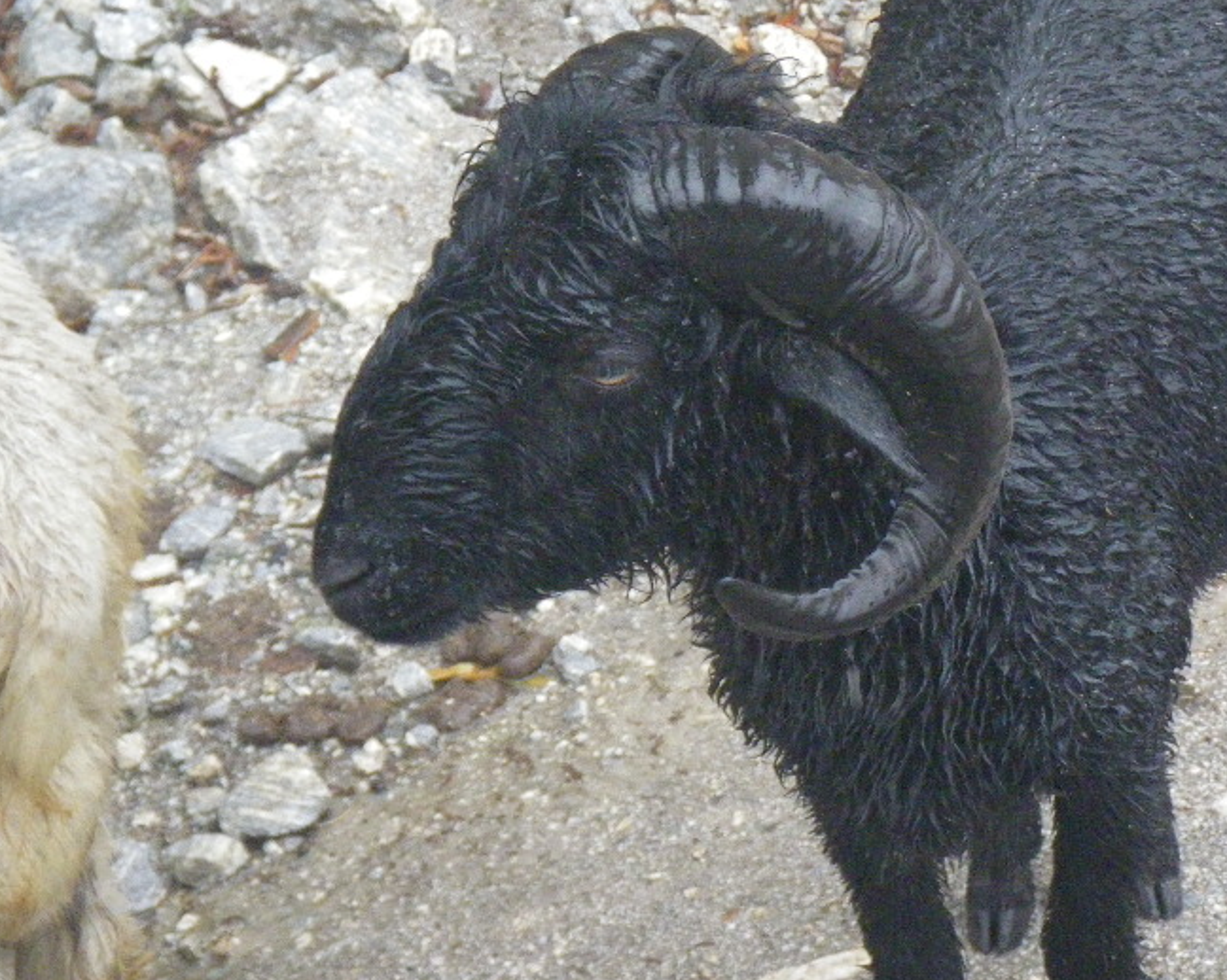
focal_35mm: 99
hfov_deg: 19.3
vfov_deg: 15.5
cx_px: 766
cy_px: 454
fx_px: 3594
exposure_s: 1/40
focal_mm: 13.7
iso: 800
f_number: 4.8
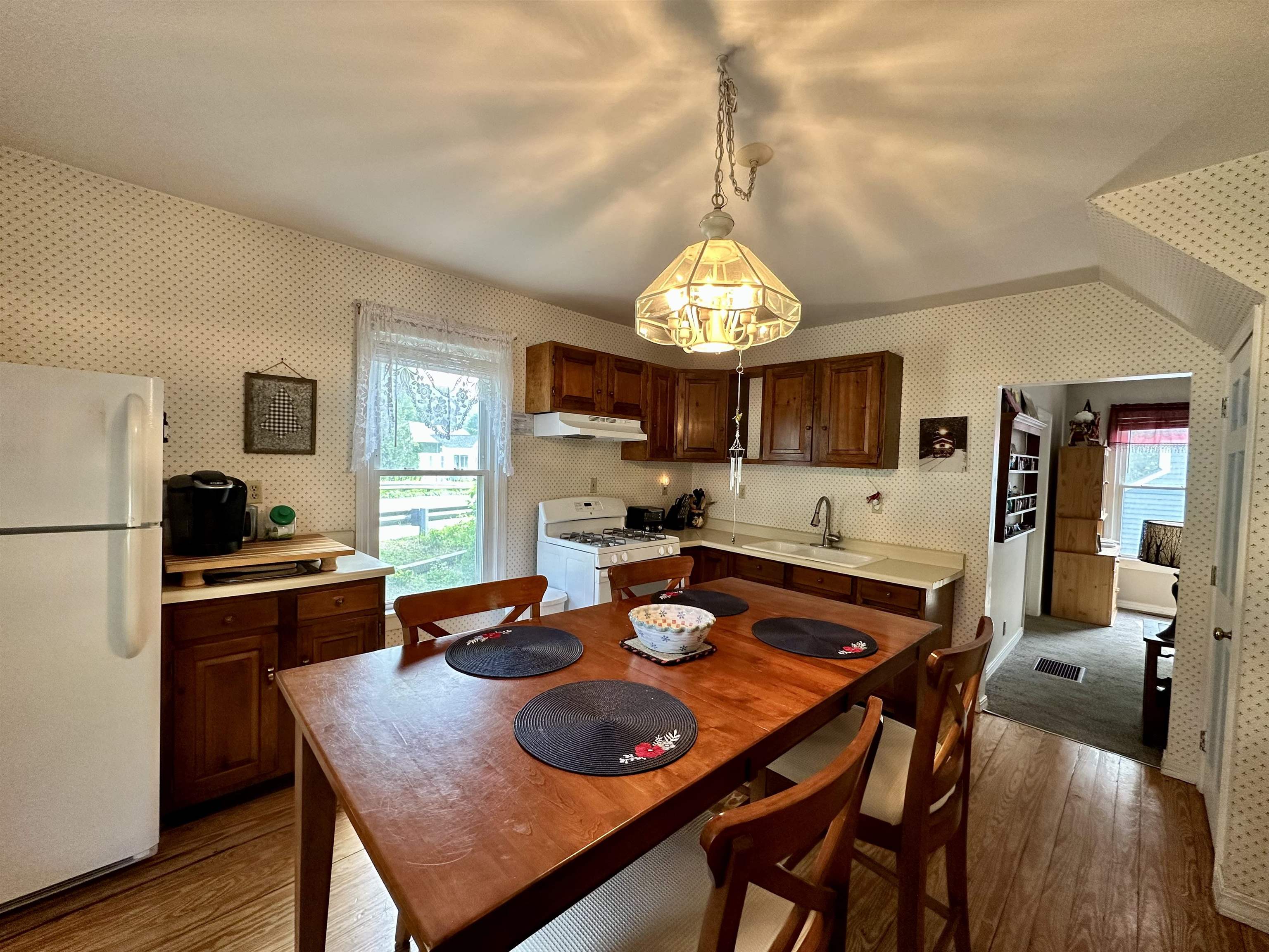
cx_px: 634
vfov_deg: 85.7
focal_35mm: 14
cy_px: 476
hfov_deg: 102.1
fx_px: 513
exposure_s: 1/60
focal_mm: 2.22
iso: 160
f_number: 2.2
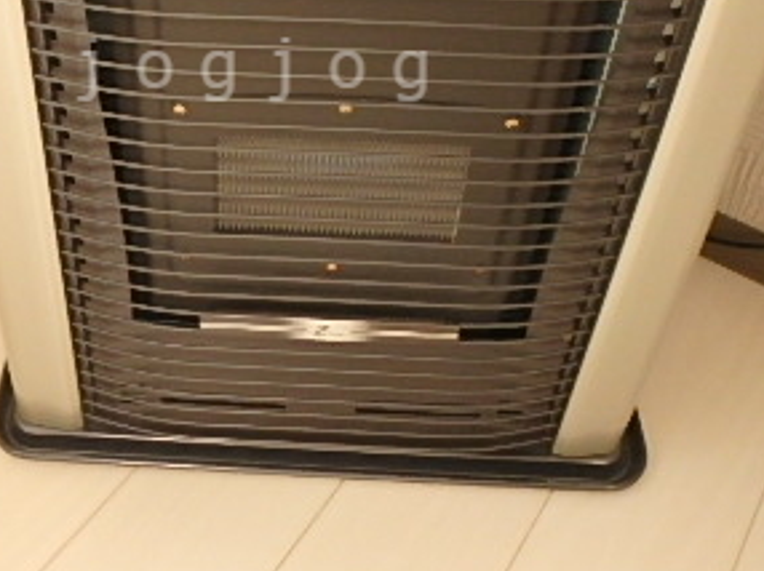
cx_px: 259
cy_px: 69
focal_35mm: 47
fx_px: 1036
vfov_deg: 29.7
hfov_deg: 40.0
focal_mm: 3.7
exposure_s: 1/30
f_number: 3.5
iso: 500
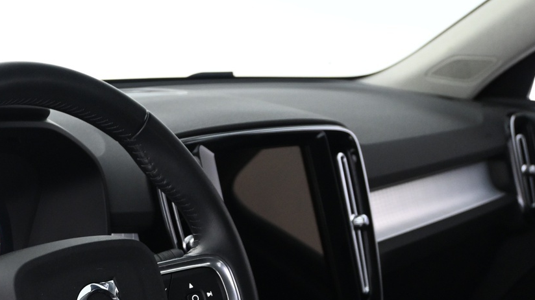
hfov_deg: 29.3
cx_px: 71
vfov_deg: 16.9
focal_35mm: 70
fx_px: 986
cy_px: 316
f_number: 4
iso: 1600
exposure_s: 1/13
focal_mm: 22.5
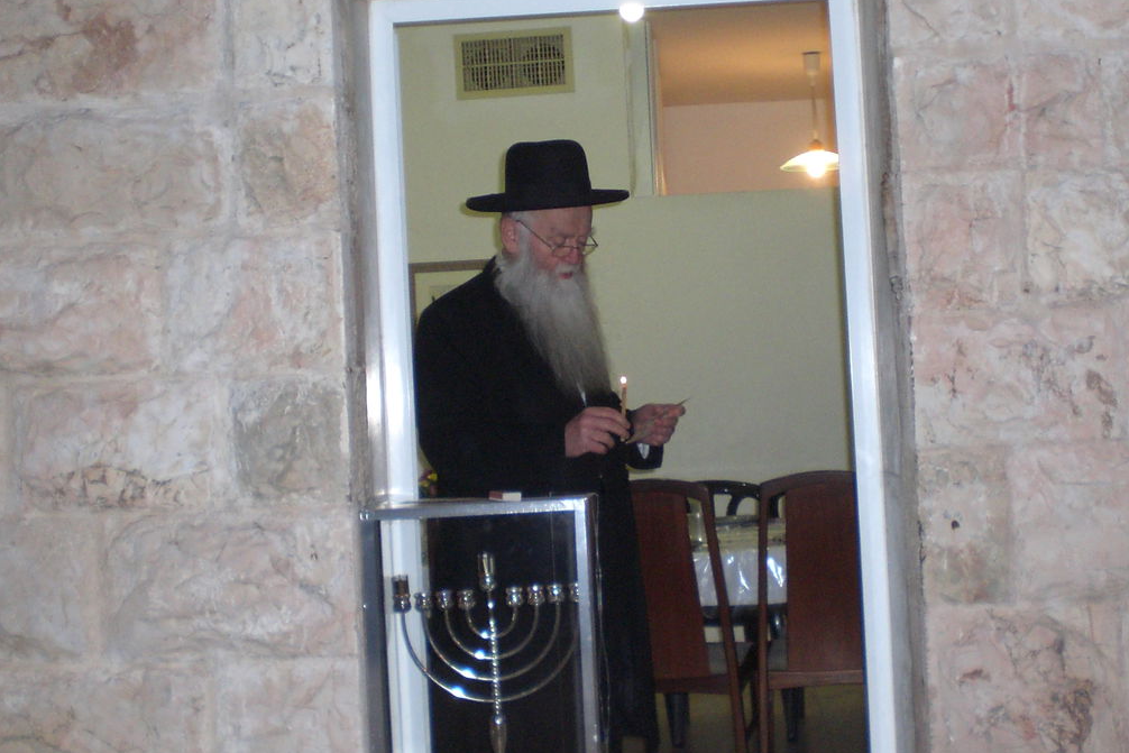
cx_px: 641
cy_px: 323
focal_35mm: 55
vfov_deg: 24.6
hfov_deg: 36.2
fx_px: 1725
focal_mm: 6.3
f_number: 3.1
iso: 200
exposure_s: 1/60
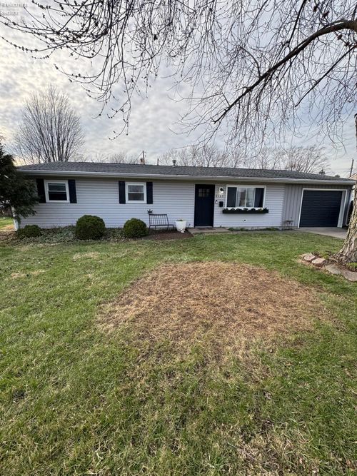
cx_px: 178
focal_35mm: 14
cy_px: 238
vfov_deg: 102.1
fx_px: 193
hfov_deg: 85.7
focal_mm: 2.22
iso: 40
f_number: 2.2
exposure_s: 1/299
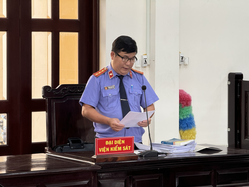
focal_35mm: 120
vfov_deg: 12.3
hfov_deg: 16.4
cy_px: 94
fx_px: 863
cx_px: 124
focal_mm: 15.66
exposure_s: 1/99
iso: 160
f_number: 2.8
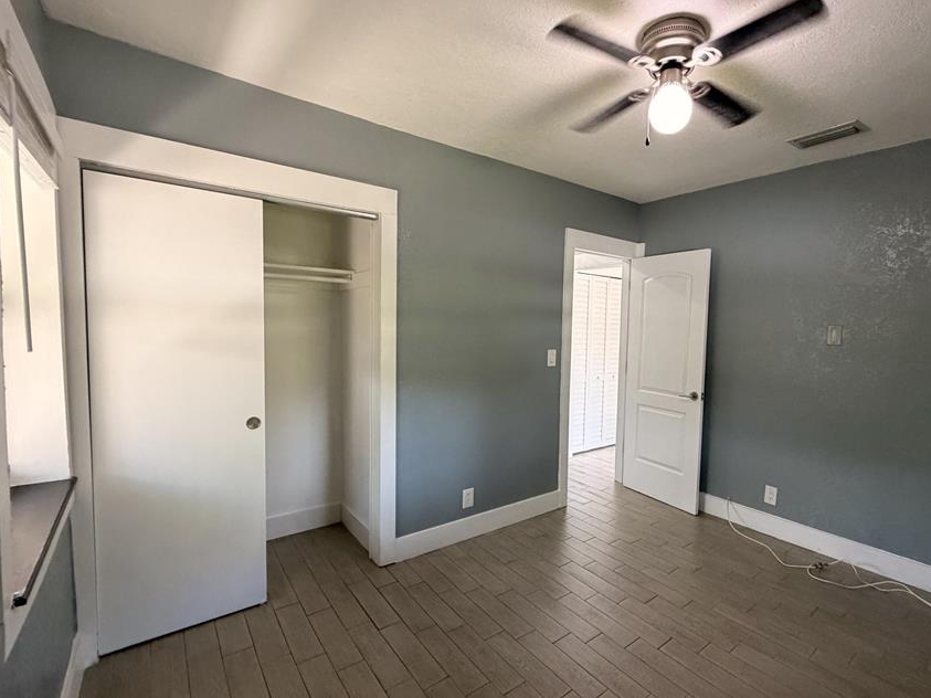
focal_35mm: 17
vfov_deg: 74.7
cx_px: 544
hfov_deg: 90.2
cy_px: 352
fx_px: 457
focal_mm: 2.22
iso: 320
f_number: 2.2
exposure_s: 1/63
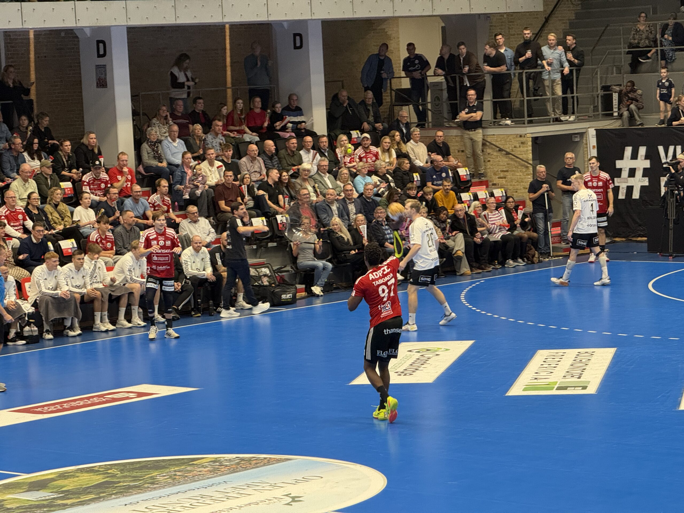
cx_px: 342
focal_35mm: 120
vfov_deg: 12.3
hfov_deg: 16.4
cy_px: 256
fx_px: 2371
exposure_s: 1/100
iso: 250
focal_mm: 15.66
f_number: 2.8
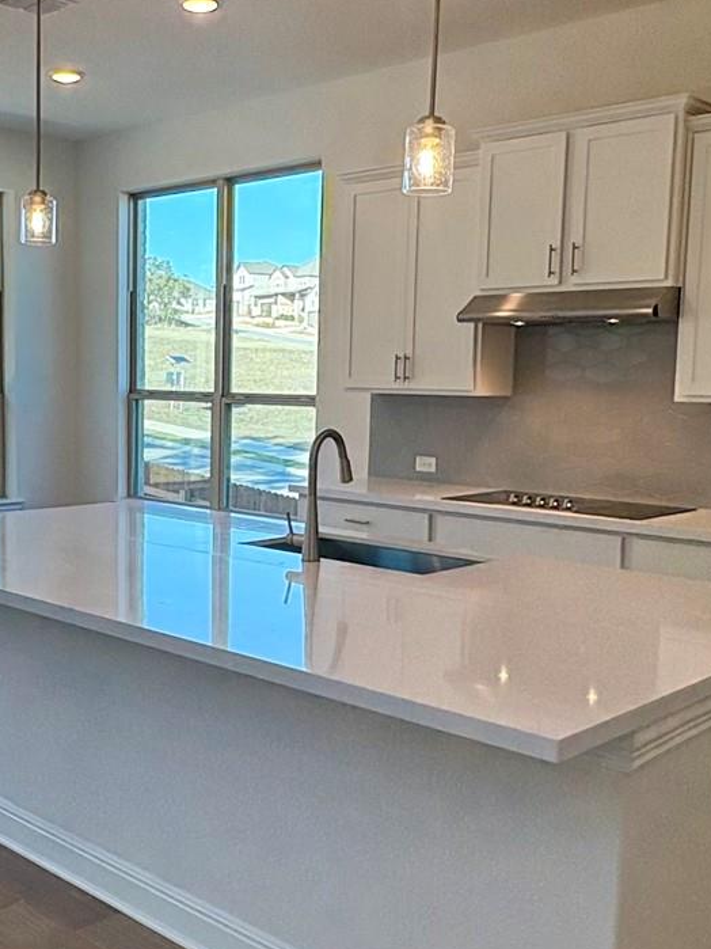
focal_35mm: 41
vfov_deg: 45.7
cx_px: 206
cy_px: 512
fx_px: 1123
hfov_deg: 34.6
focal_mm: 2.22
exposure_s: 1/222
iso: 64
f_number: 2.2
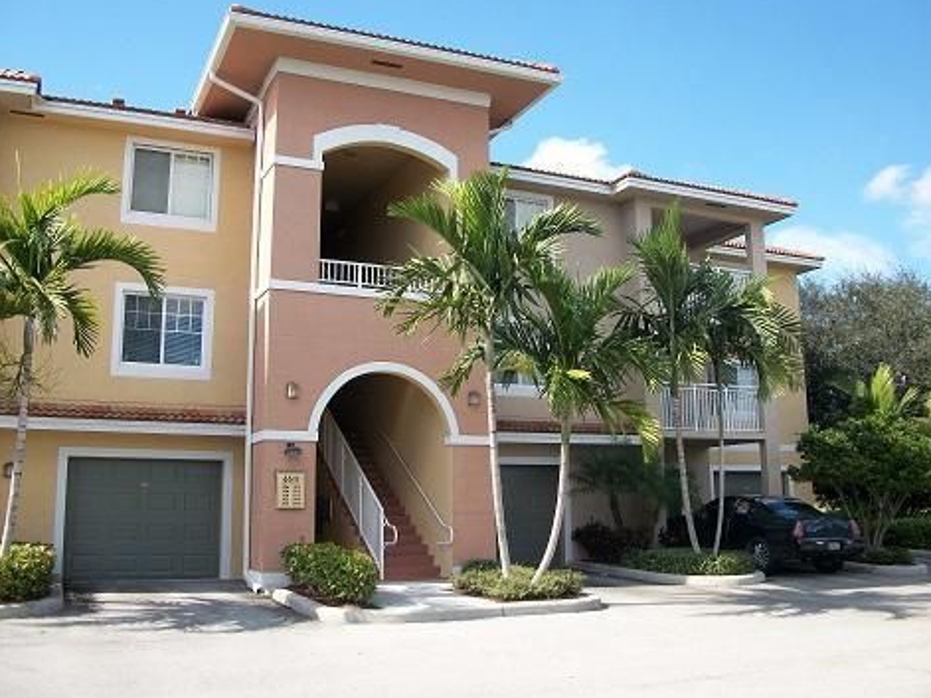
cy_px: 343
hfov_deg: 54.0
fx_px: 914
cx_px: 457
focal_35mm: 34
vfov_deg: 41.8
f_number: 8.8
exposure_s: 1/80
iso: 80
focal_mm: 5.7
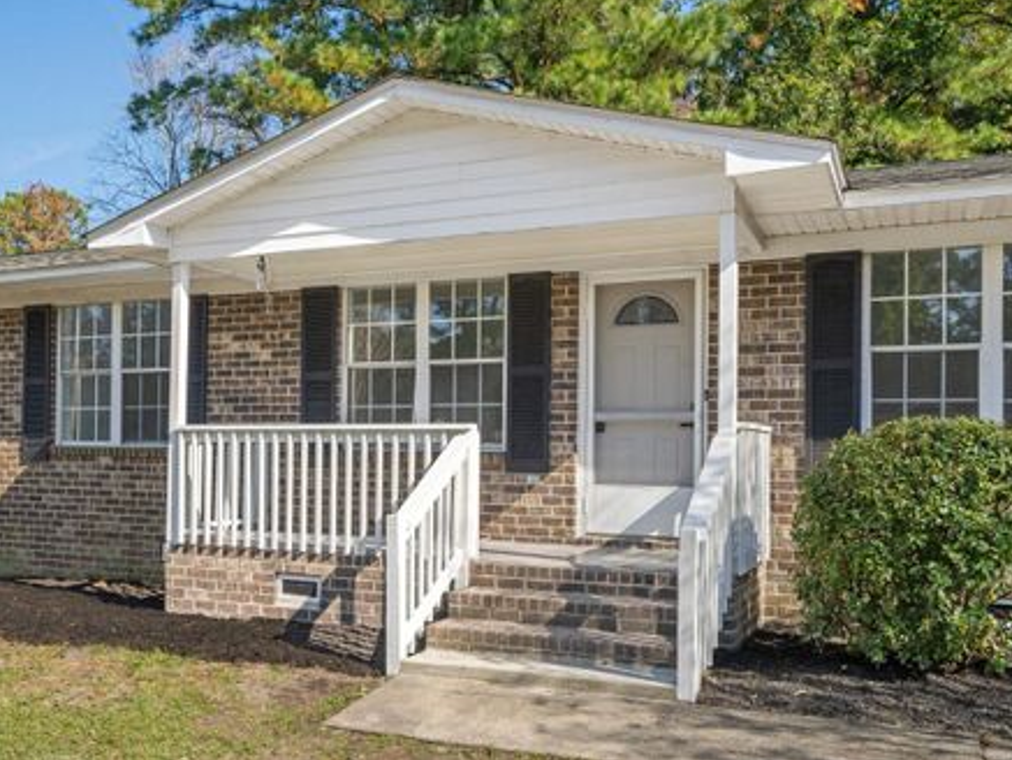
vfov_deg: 43.0
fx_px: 965
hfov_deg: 55.3
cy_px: 379
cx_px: 463
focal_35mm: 33
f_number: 8
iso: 320
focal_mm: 30
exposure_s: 1/60
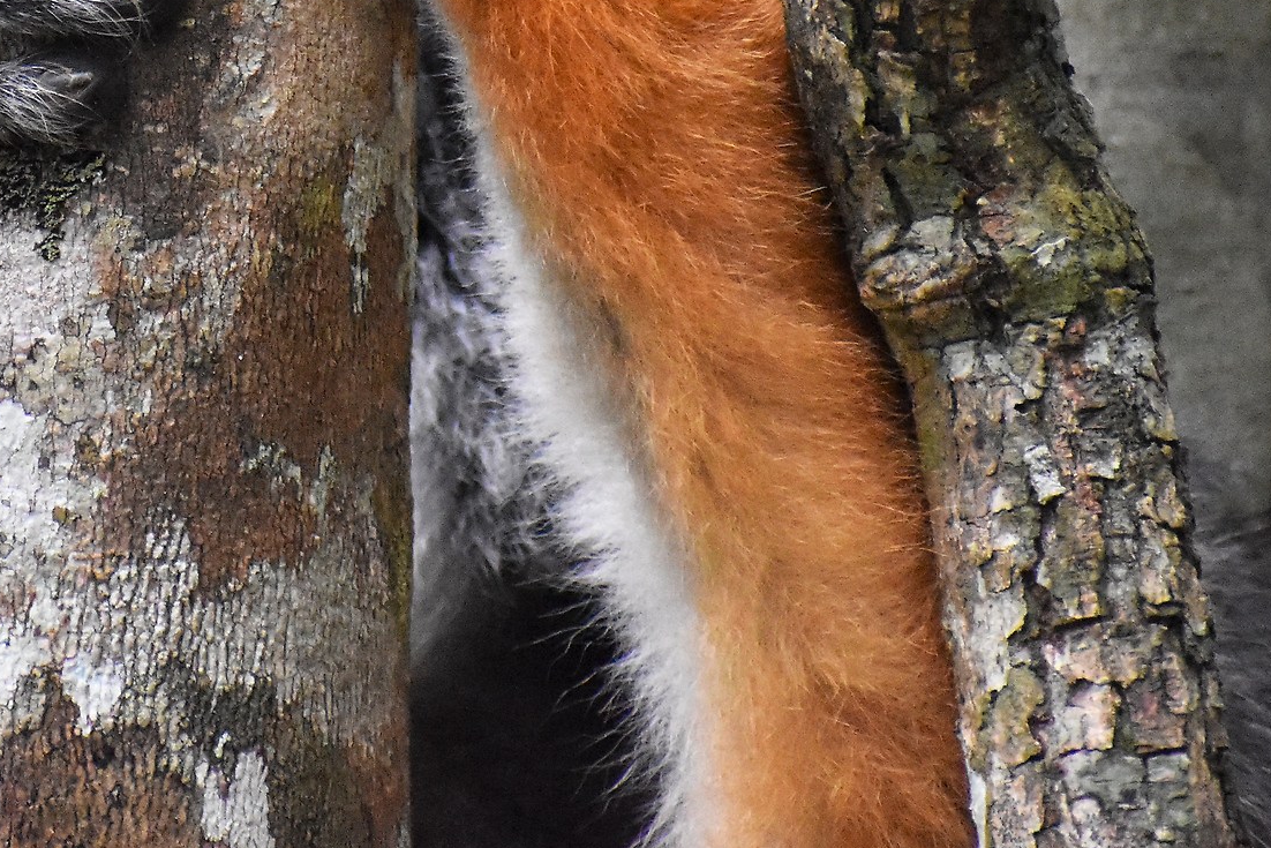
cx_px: 77
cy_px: -72
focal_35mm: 980
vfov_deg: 1.4
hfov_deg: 2.1
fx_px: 34602
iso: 5000
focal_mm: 300
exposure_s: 1/250
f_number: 6.3
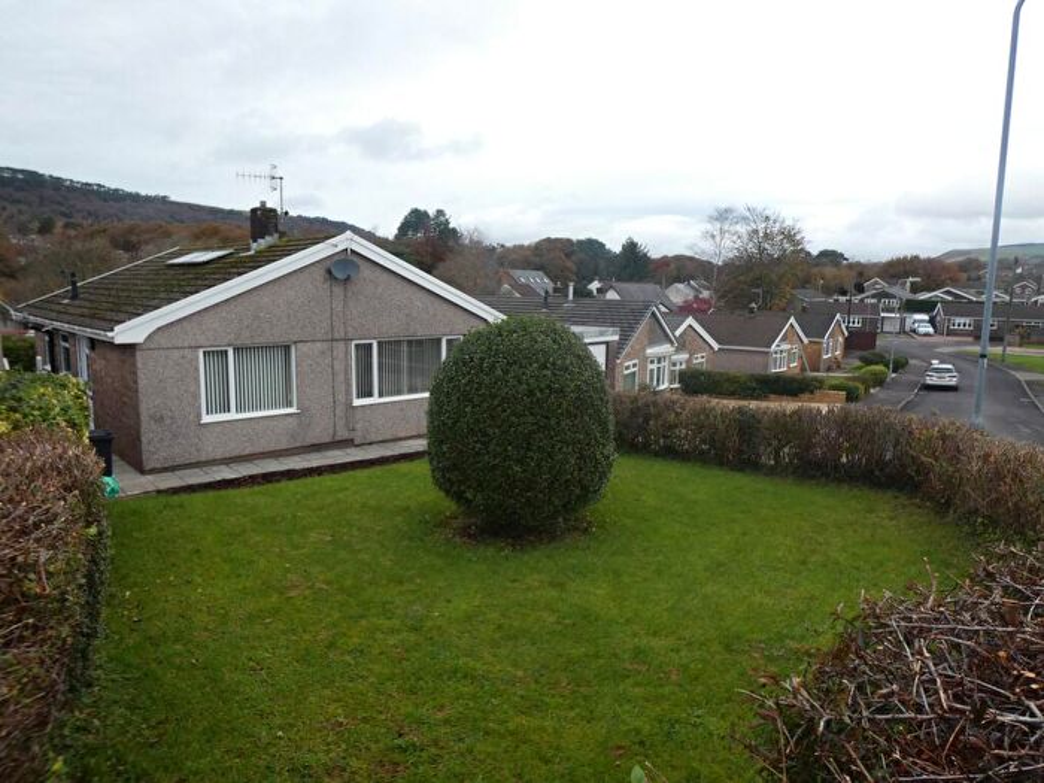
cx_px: 522
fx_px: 694
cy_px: 392
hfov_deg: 73.9
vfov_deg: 58.9
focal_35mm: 23
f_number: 3
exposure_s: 1/160
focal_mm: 4.1
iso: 80
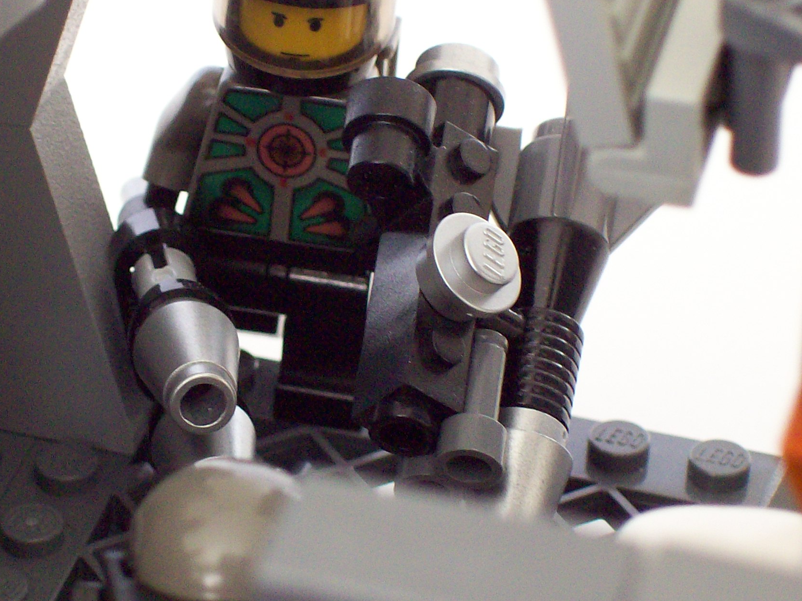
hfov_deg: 10.7
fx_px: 4262
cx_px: 255
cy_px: 316
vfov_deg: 8.1
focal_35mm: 184
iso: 160
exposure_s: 1/8
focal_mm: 18
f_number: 4.8
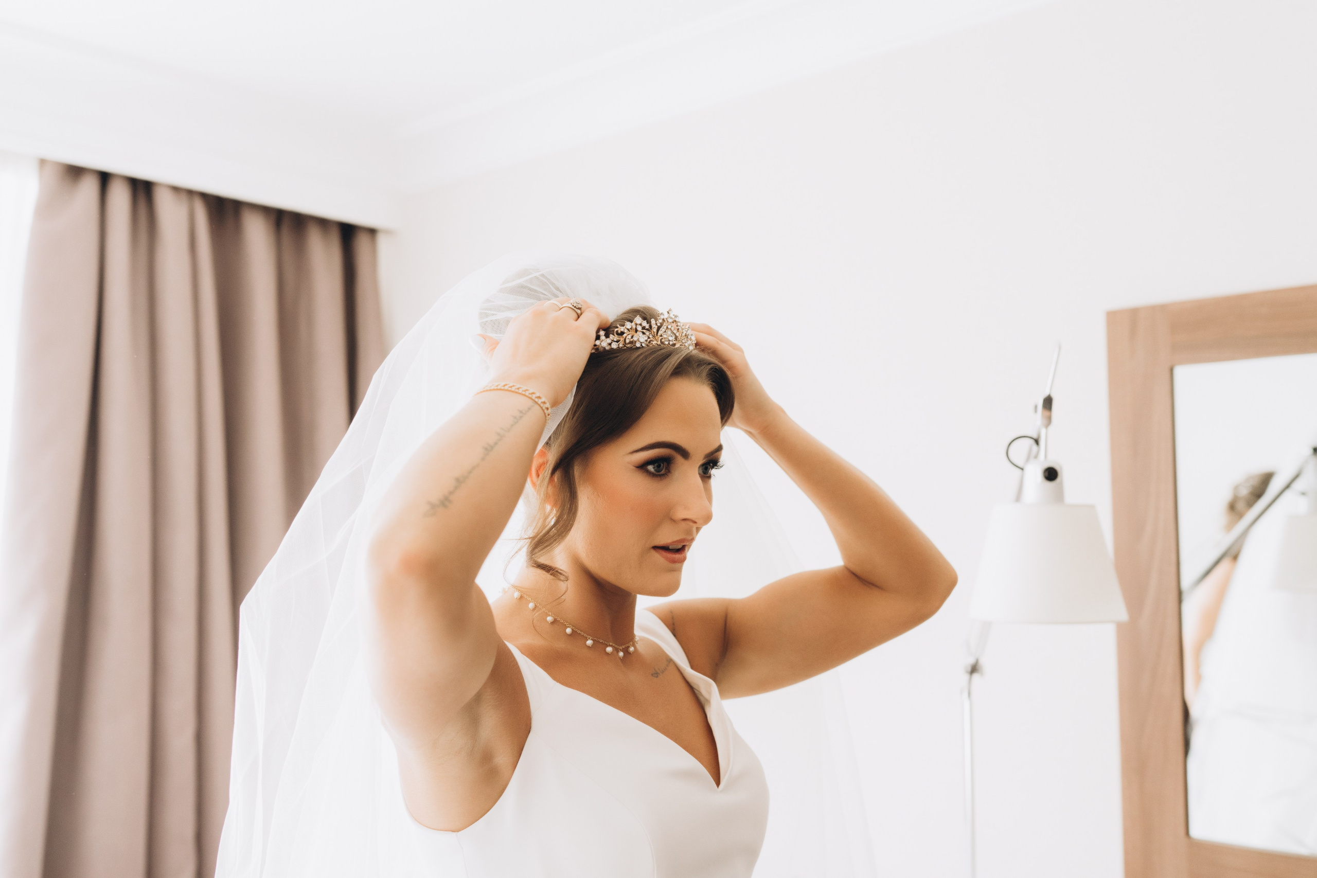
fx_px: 1280
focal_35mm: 35
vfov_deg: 37.9
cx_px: 658
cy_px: 439
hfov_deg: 54.4
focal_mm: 35
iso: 2500
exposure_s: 1/1000
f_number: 3.2
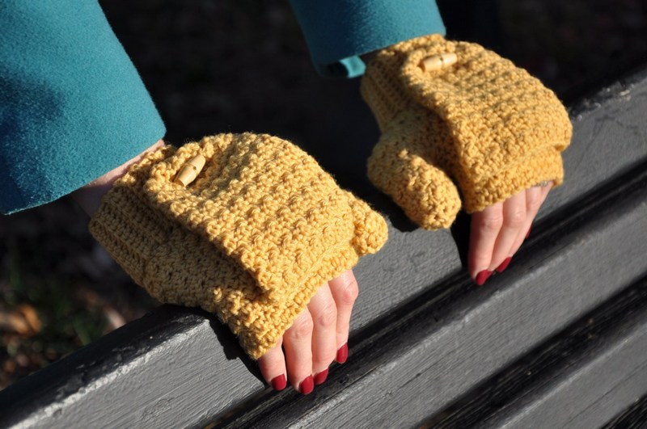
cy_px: 214
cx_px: 324
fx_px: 1777
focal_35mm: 99
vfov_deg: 13.8
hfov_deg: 20.6
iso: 200
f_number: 5.3
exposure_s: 1/640
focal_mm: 66
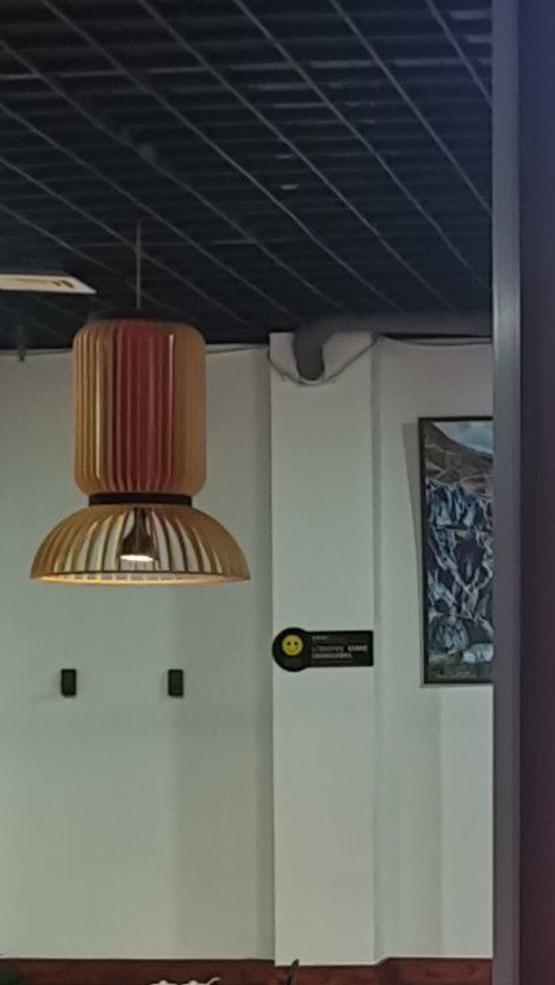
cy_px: 645
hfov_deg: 11.7
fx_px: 2666
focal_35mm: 102
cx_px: 584
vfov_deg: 20.9
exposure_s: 1/120
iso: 250
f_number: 1.8
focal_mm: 4.75
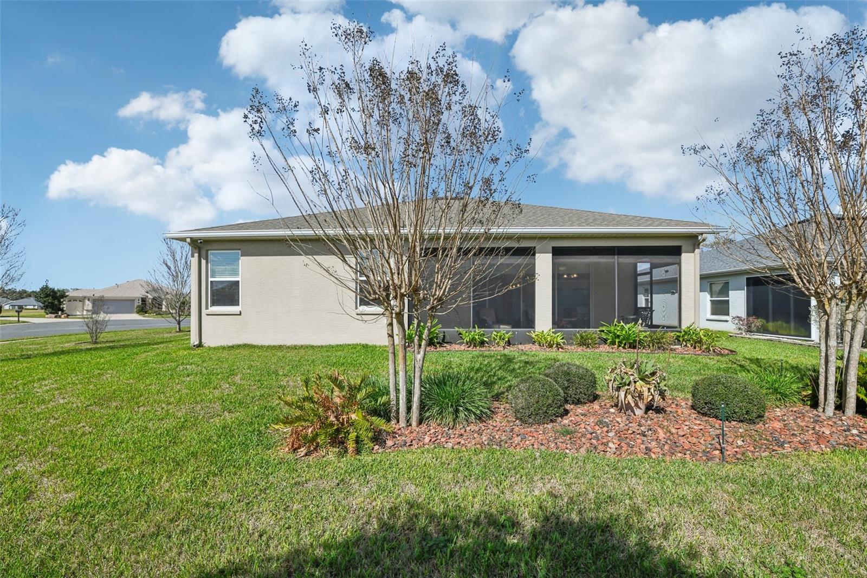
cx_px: 434
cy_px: 289
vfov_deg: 77.3
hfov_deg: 100.4
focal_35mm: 15
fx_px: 361
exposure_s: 1/1000
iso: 400
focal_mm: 15
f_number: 8
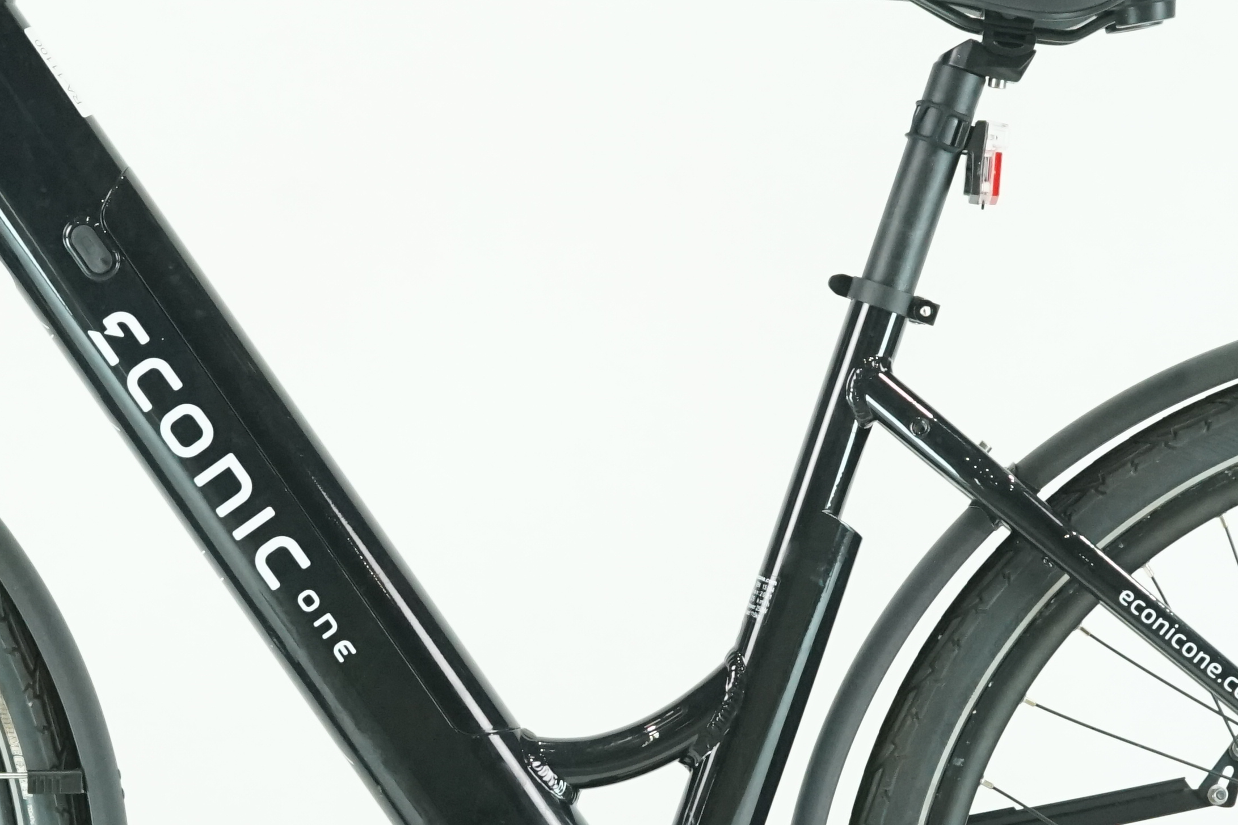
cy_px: 489
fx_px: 5674
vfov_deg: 8.3
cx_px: 447
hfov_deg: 12.4
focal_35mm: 165
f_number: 5.6
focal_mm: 60
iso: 2500
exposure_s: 1/200
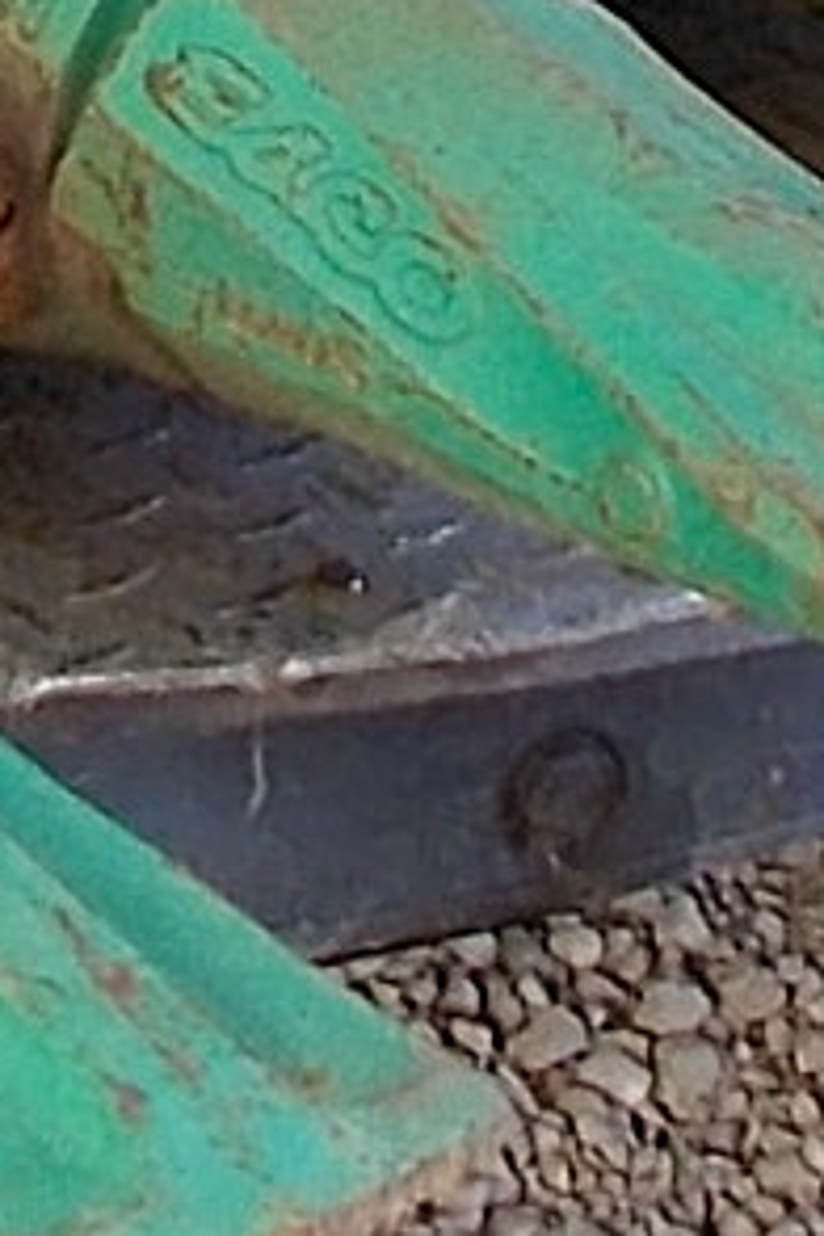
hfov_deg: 5.6
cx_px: -568
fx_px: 8274
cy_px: -2010
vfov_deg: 7.8
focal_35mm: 241
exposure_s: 1/80
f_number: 3.4
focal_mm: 5.3
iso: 80
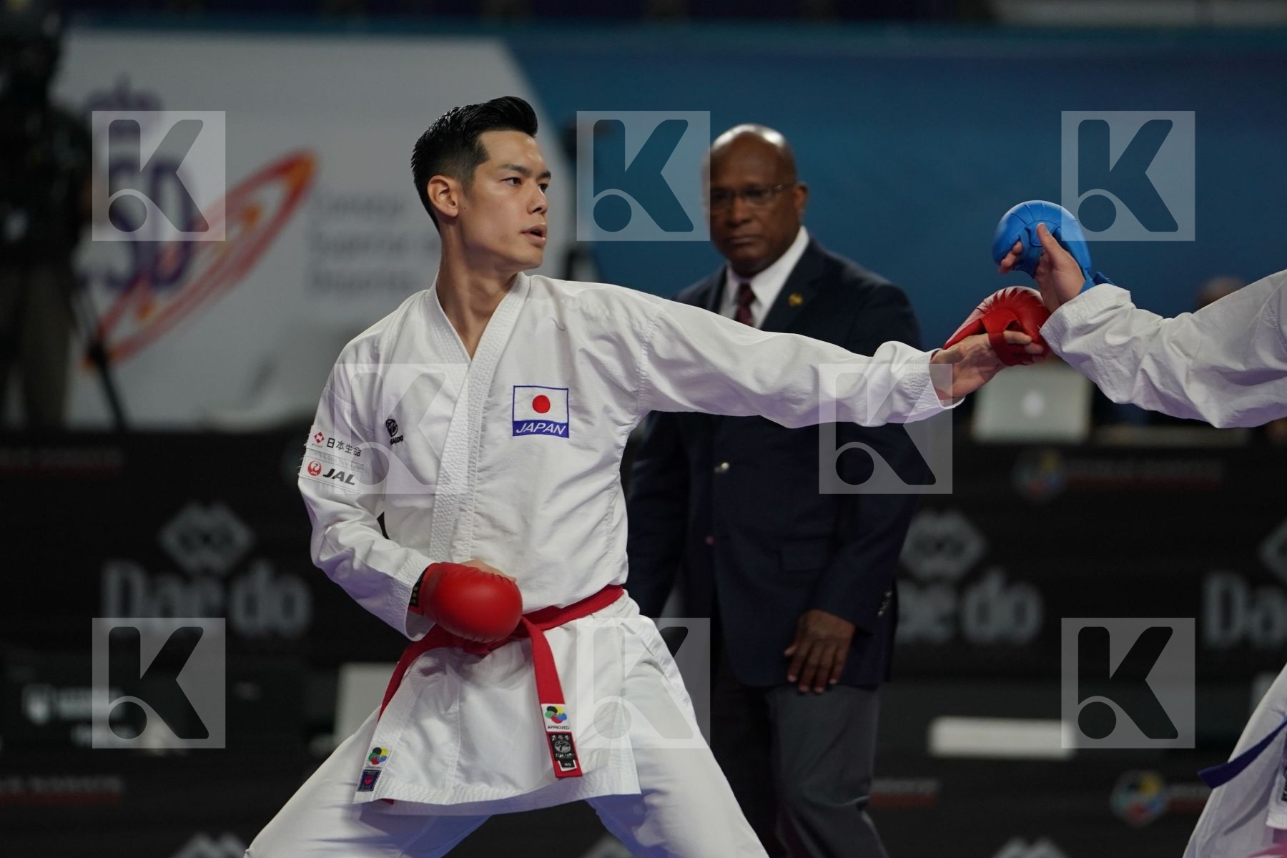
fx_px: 10724
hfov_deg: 6.9
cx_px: 644
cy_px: 429
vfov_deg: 4.6
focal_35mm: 300
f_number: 2.8
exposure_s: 1/1000
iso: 800
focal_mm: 200
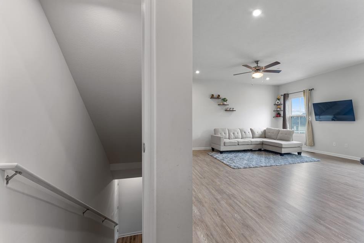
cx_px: 192
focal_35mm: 15
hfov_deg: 100.3
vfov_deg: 77.3
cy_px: 117
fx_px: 152
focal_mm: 14
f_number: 8
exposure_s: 1/3
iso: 320
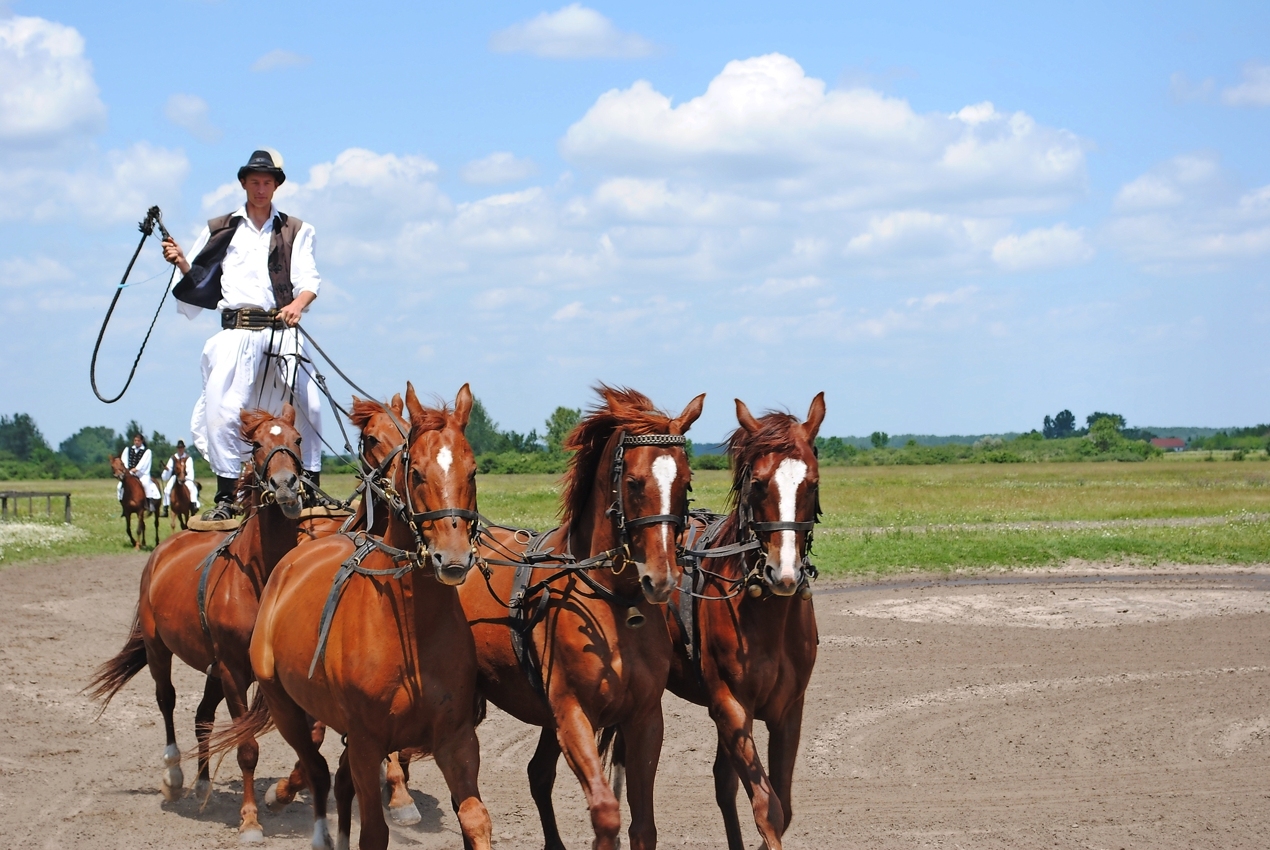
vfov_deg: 17.5
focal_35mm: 78
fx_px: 2755
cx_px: 635
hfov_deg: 26.0
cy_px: 425
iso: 100
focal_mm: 52
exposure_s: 1/250
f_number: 8
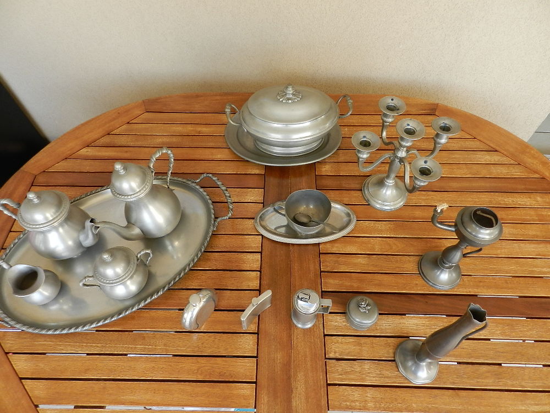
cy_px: 206
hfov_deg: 73.9
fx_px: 365
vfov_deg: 58.9
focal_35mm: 23
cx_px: 275
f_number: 3.4
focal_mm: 4
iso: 160
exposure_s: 1/60
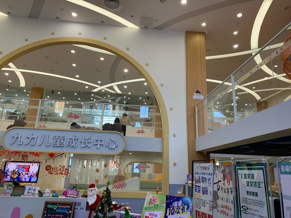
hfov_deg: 67.3
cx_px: 146
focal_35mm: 26
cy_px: 109
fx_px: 219
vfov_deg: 53.1
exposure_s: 1/100
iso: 64
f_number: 1.8
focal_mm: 4.25
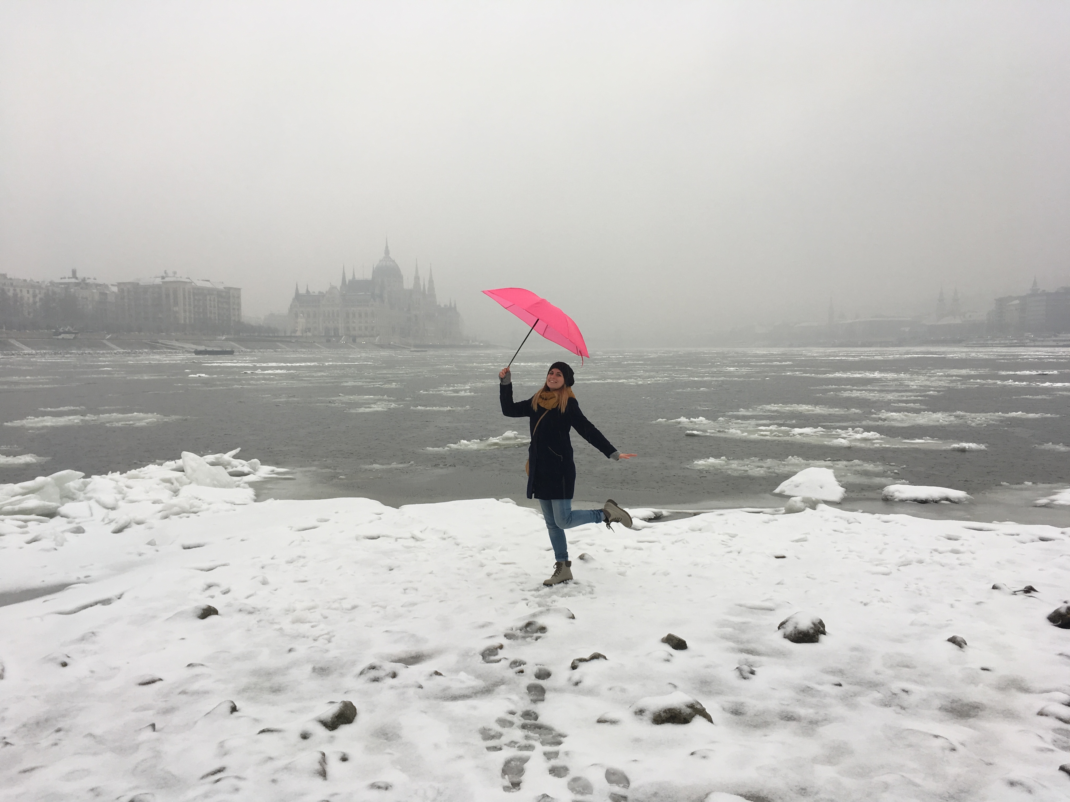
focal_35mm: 29
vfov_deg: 48.2
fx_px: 896
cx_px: 535
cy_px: 401
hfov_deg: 61.7
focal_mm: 4.15
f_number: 2.2
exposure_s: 1/129
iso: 25
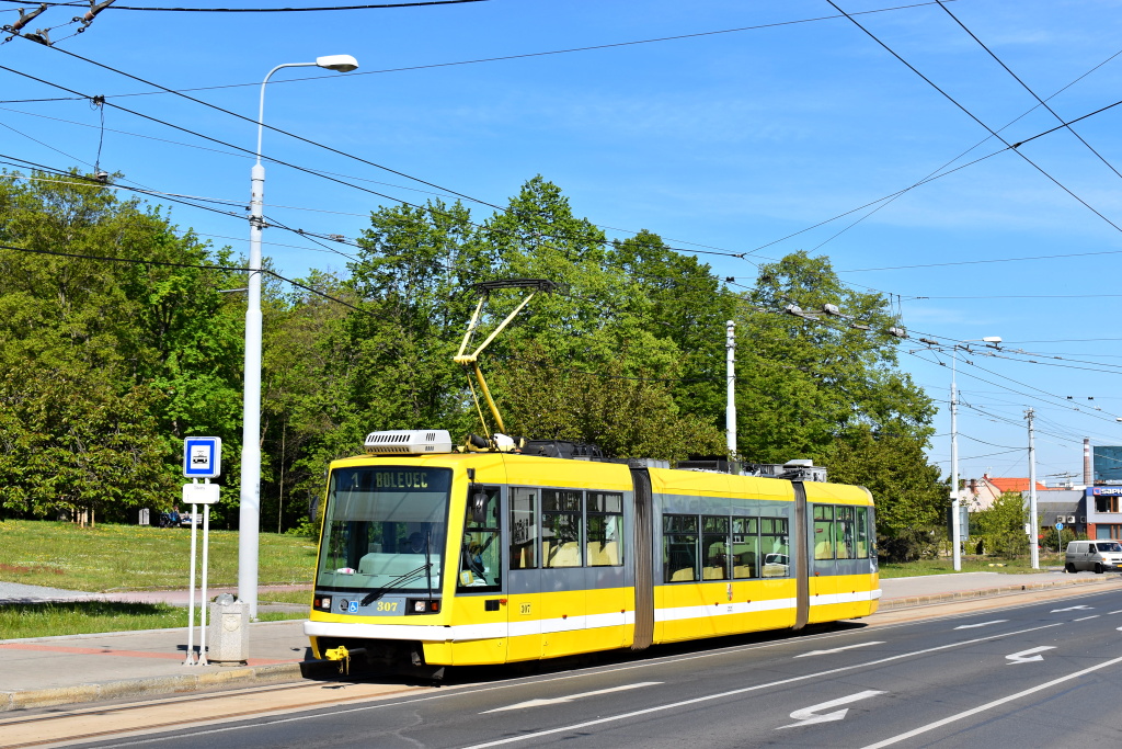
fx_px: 1777
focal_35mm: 57
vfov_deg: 23.8
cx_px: 561
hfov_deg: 35.0
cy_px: 374
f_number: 10
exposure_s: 1/400
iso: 200
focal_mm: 38
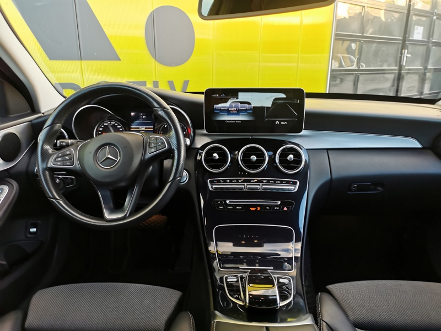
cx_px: 220
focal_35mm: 27
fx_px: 344
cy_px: 166
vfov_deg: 51.4
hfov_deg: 65.3
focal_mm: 5.58
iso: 100
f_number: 1.8
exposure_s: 1/100
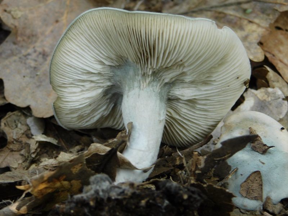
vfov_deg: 12.9
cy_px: 108
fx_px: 957
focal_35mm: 115
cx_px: 144
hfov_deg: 17.1
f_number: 4.8
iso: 140
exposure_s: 1/30
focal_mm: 20.3
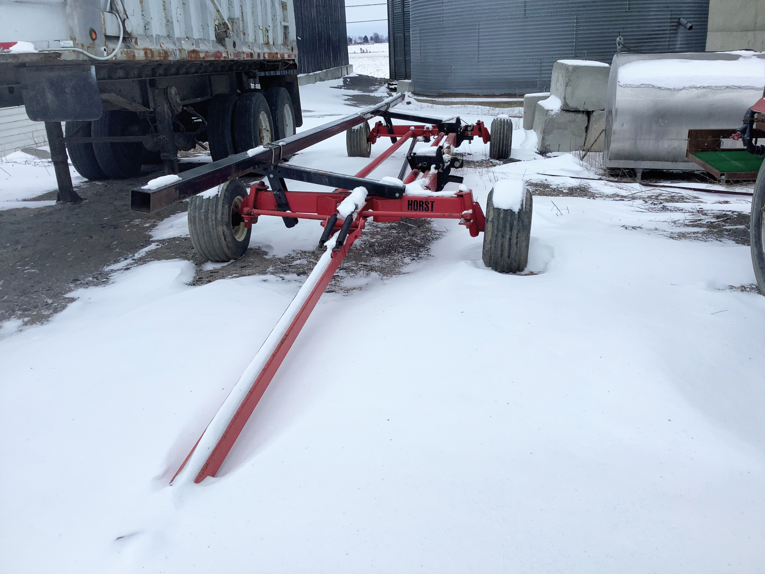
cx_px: 382
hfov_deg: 58.4
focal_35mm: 31
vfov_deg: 45.4
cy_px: 287
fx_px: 685
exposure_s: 1/450
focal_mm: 3.3
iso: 25
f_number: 2.4
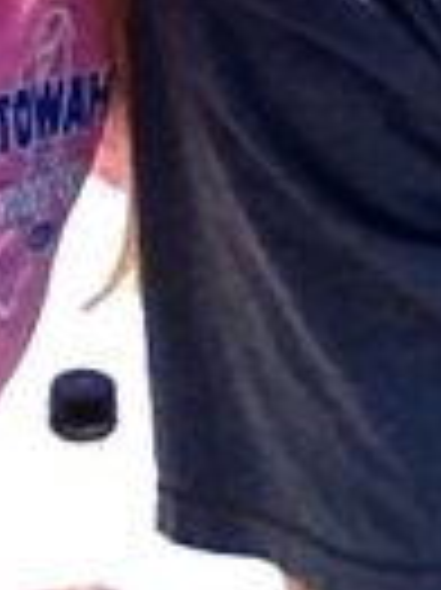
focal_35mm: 128
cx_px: 288
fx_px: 2178
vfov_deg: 14.4
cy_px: -306
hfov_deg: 11.6
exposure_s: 1/1592
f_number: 2.4
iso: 160
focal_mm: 1.85
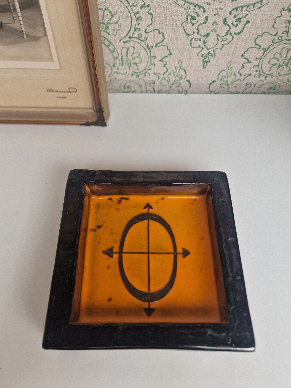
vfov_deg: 73.9
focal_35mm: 23
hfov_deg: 58.9
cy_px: 194
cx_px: 146
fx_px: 258
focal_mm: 6.4
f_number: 1.8
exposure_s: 1/185
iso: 50
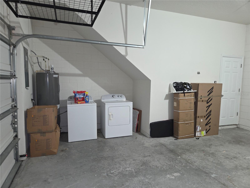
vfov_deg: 58.9
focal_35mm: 23
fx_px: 166
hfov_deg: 73.9
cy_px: 94
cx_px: 125
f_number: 1.8
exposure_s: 1/15
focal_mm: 5.4
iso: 125
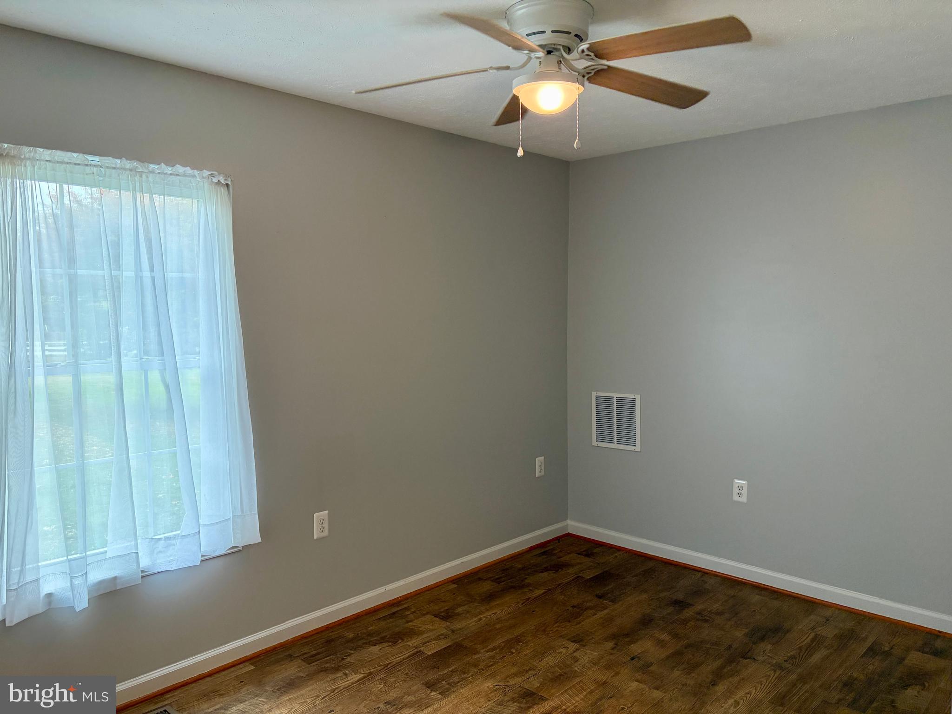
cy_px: 357
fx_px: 715
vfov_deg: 53.1
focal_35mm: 26
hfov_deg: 67.3
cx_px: 476
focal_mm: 5.96
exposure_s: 1/120
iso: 200
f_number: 1.6
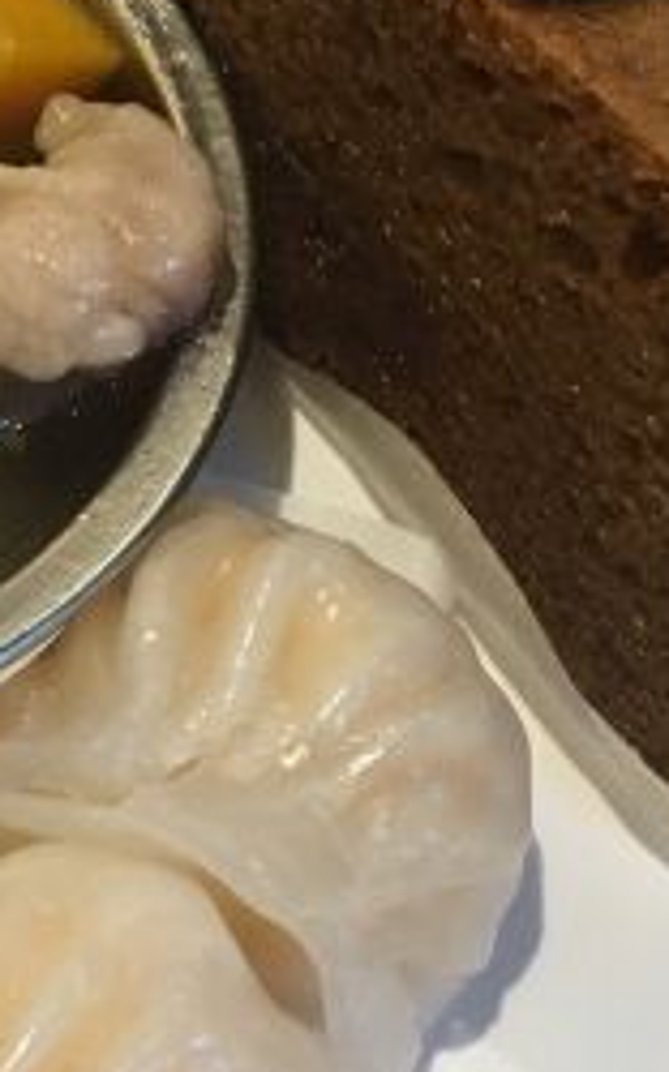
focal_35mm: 86
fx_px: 2512
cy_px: 613
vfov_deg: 24.1
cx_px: 58
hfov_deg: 15.0
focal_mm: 4.15
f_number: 2.2
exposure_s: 1/33
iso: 160
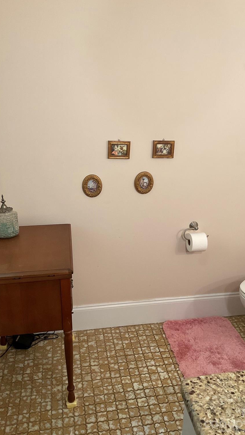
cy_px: 218
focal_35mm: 32
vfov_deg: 61.0
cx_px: 130
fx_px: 370
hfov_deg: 36.7
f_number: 1.8
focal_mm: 3
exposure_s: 1/50
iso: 64
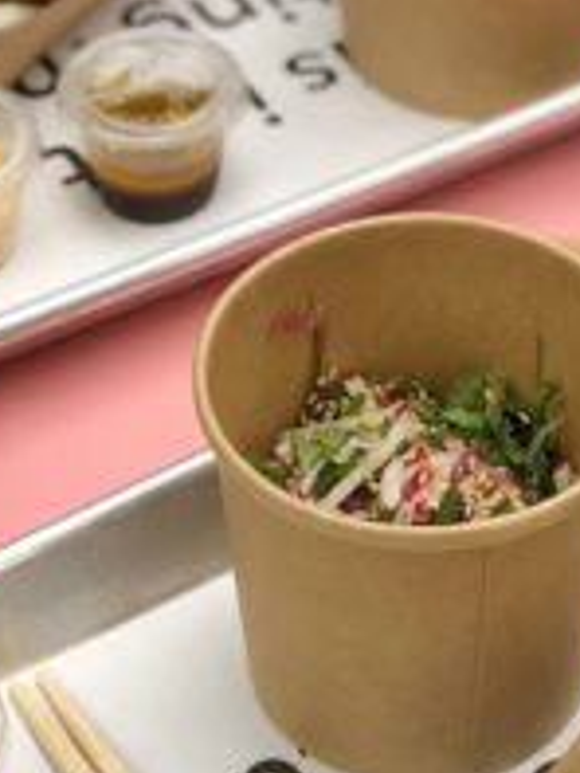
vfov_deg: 12.8
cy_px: 257
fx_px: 3437
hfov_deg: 9.6
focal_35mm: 154
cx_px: 411
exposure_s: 1/50
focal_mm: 6.6
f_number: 2.8
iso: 40
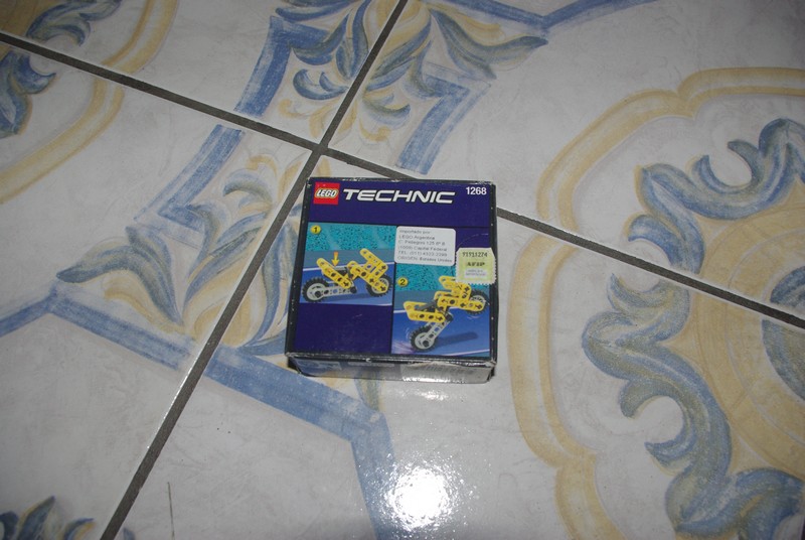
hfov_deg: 61.9
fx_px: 672
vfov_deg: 43.7
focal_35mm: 30
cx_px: 402
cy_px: 270
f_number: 6.7
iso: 400
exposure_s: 1/30
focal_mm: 20
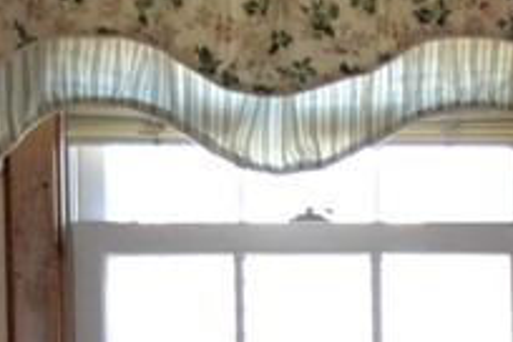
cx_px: 759
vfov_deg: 6.9
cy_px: 719
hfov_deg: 10.4
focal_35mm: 192
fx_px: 2736
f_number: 4
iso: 720
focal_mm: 24
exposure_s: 1/60
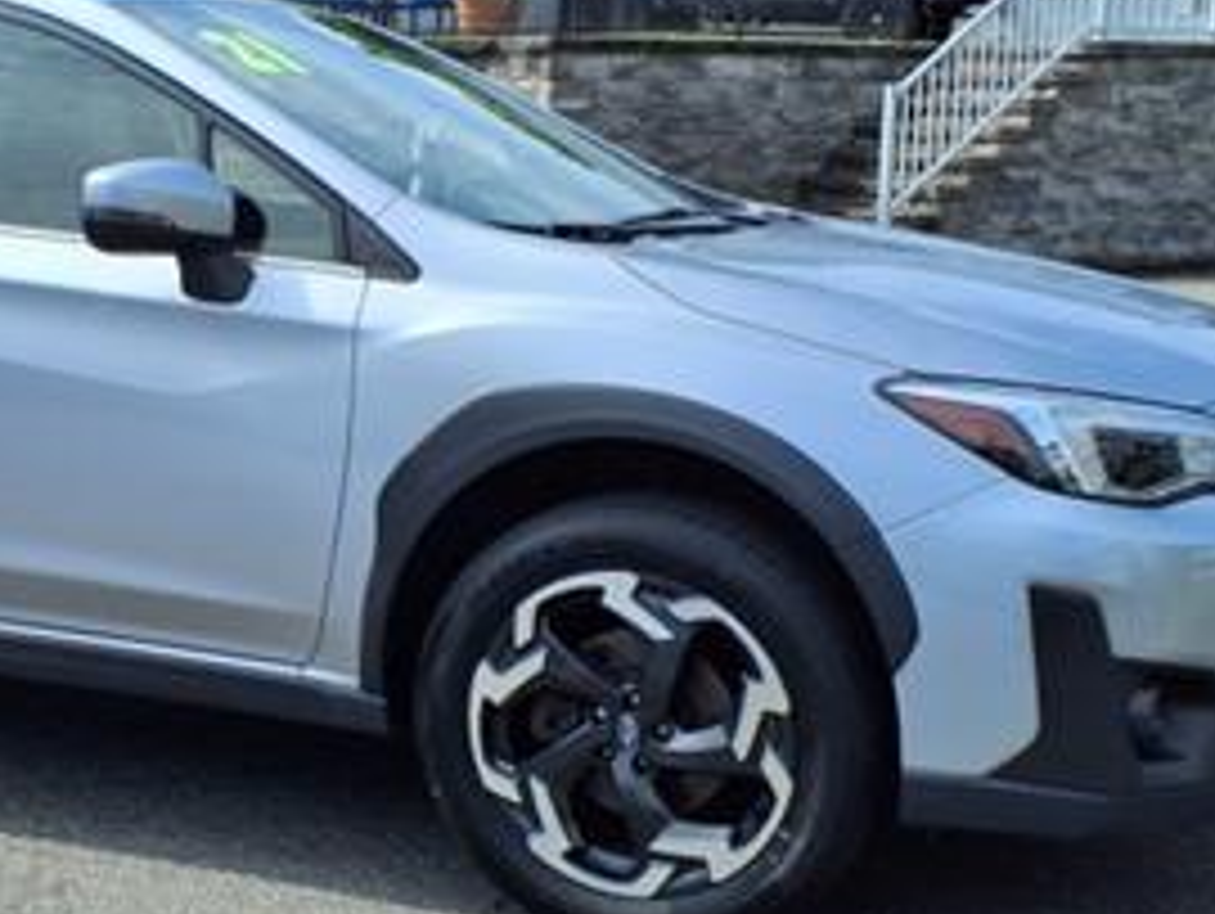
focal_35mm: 64
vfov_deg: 23.0
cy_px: 437
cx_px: 171
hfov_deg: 29.3
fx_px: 2248
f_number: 1.9
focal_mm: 3.58
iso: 40
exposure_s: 1/2500
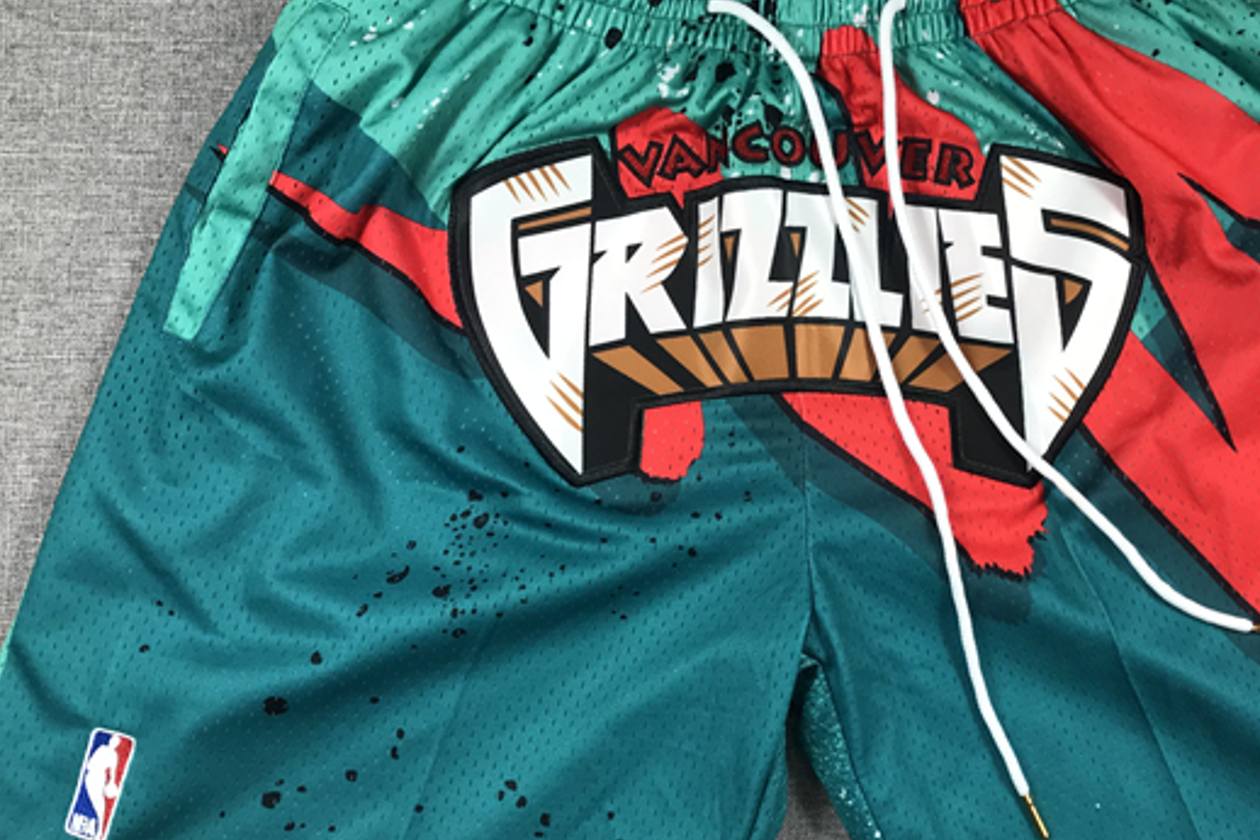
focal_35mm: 45
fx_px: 1574
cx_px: 817
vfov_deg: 29.8
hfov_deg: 43.1
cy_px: 511
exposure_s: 1/100
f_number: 1.8
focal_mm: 3.99
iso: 40
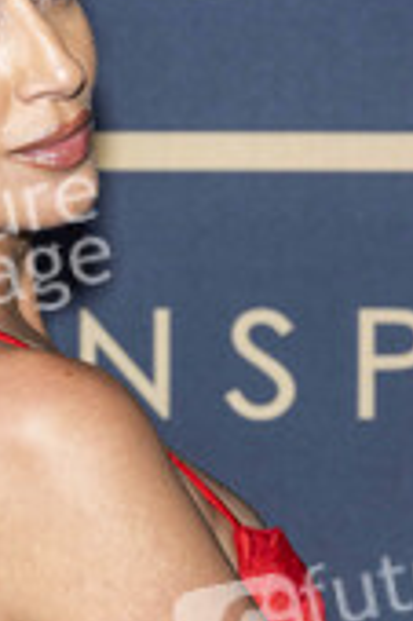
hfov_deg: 10.2
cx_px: 29
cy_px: 446
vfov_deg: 15.3
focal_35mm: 134
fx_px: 2310
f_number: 5.6
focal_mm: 57
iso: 800
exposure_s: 1/200
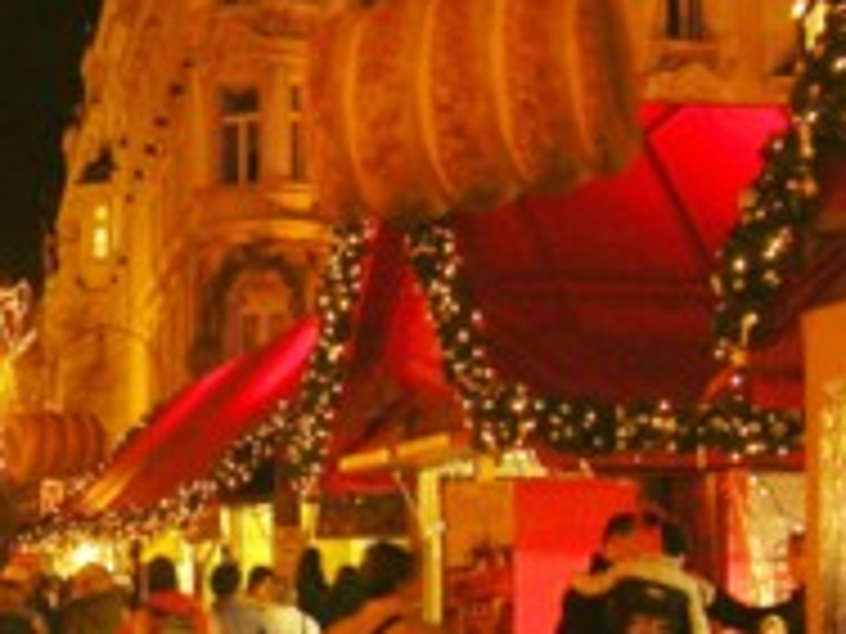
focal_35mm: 86
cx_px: -108
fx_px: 2102
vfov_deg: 17.0
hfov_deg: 21.5
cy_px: 540
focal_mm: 60
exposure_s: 1/8
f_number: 2.8
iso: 128
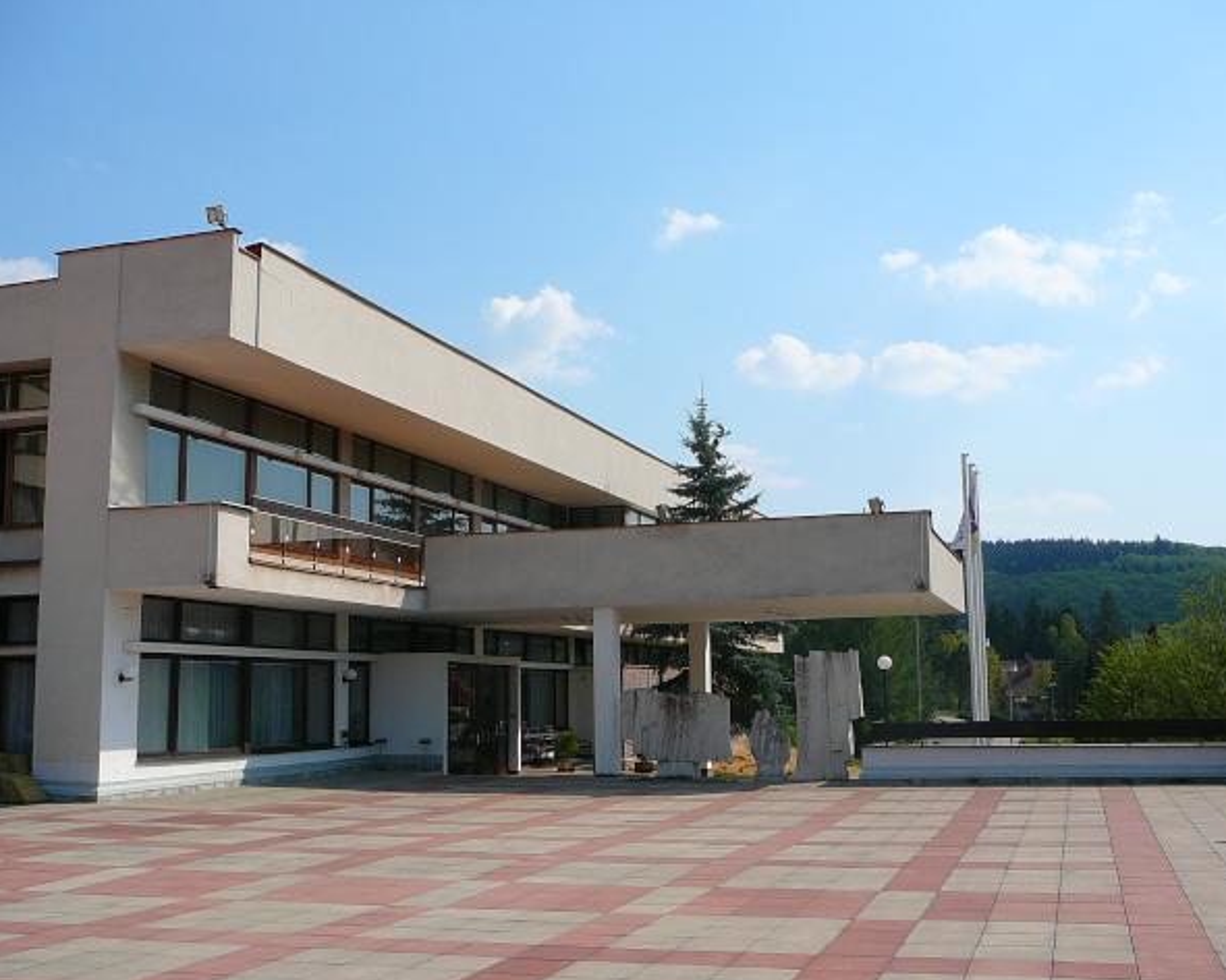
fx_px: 1343
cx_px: 626
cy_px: 489
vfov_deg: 40.1
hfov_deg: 49.1
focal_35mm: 37
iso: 80
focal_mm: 5.2
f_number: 5
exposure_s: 1/640
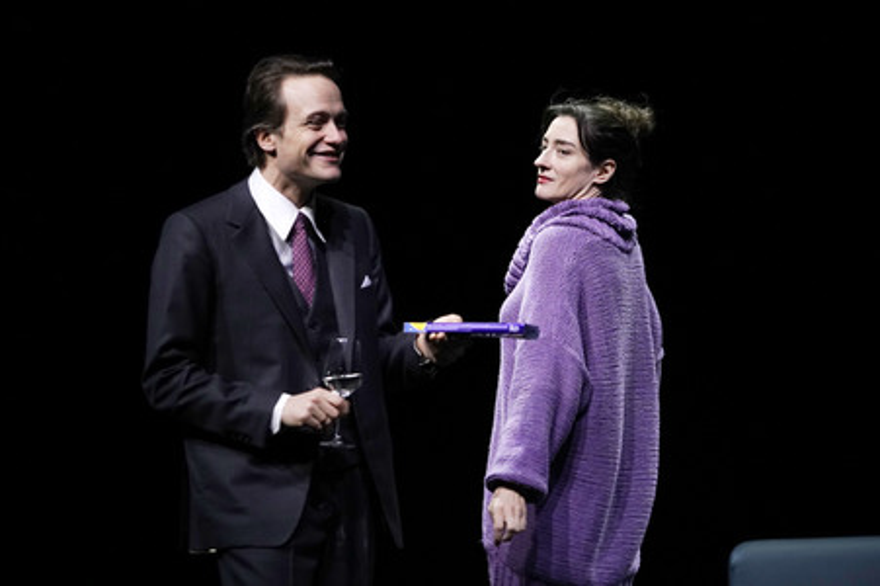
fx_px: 4885
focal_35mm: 200
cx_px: 440
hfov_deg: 10.3
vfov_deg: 6.9
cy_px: 293
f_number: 5.6
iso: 3200
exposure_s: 1/125
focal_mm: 200
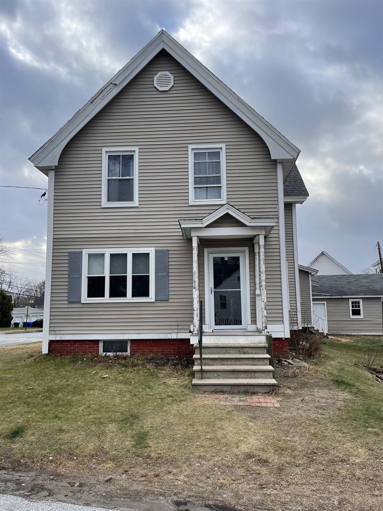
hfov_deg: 53.1
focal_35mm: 26
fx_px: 384
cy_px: 256
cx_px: 192
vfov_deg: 67.3
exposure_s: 1/780
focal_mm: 5.1
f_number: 1.6
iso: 32
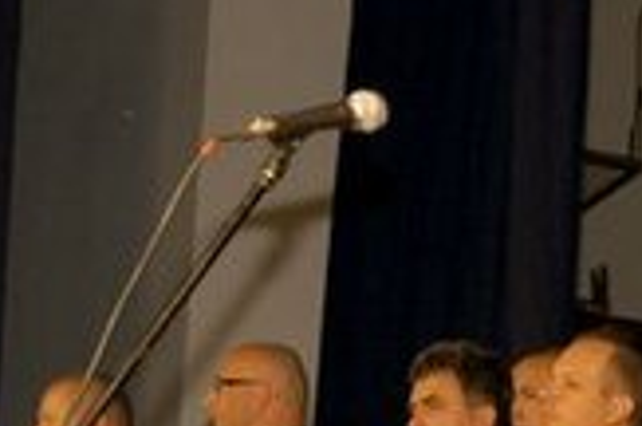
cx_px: 1079
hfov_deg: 7.5
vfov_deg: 5.0
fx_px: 4806
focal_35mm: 270
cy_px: 678
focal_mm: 45
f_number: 5.6
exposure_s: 1/80
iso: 400
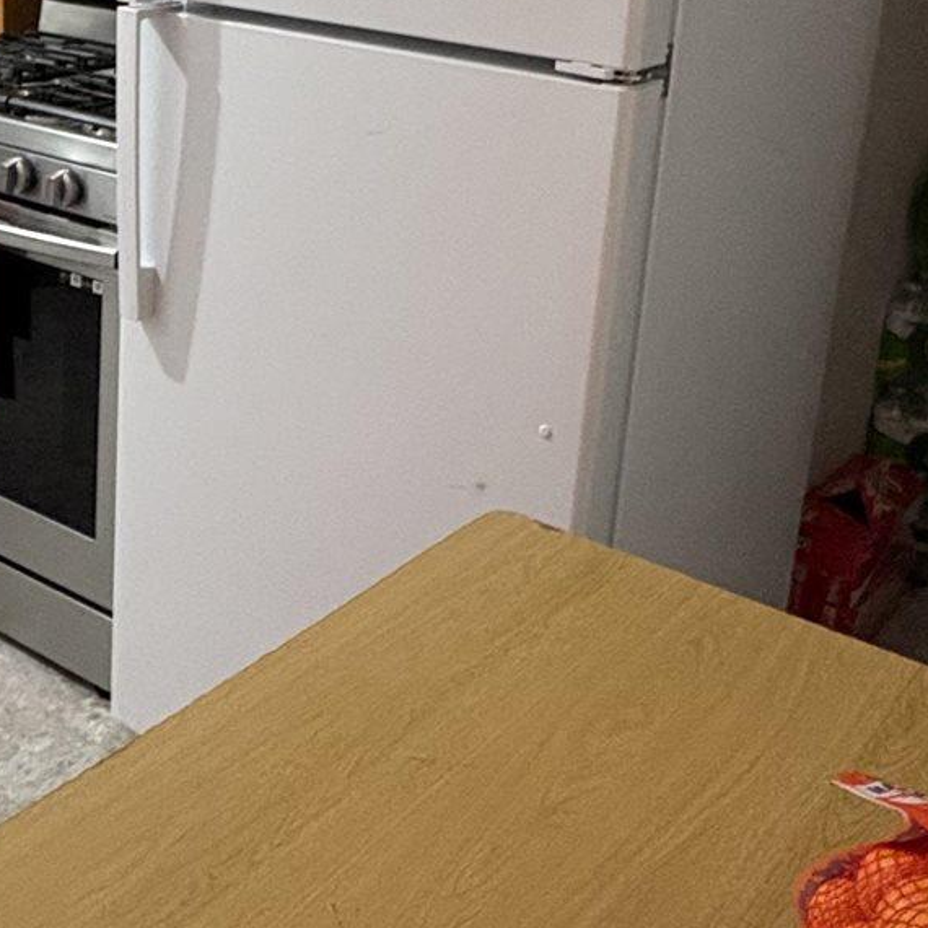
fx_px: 1517
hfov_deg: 32.7
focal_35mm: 50
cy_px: 186
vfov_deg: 33.1
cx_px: 135
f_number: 2.2
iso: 500
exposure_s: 1/60
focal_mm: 2.22
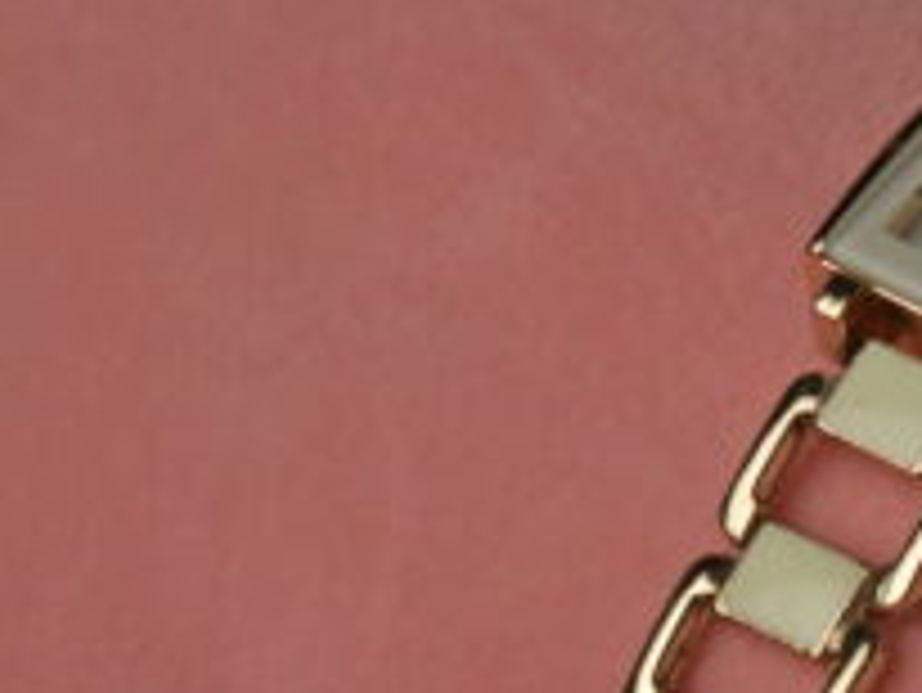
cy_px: 176
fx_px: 15751
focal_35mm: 591
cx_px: 1201
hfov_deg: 3.3
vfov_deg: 2.5
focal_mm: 140
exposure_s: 1/500
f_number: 11
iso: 2500
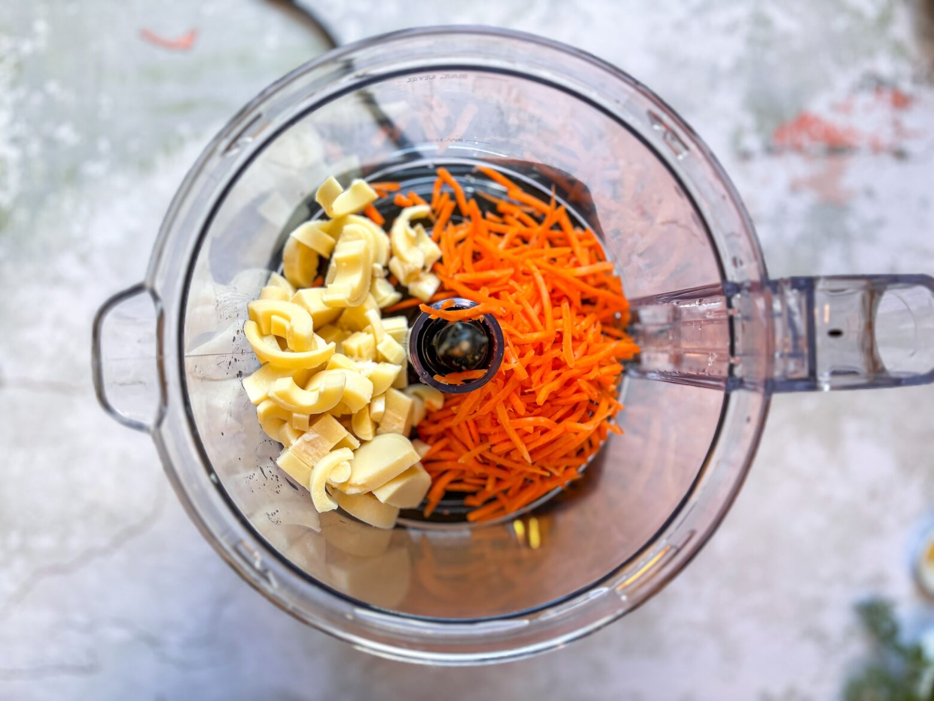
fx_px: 702
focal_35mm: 26
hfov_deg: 67.3
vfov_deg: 53.1
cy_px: 350
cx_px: 467
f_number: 1.6
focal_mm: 5.96
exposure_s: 1/120
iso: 80
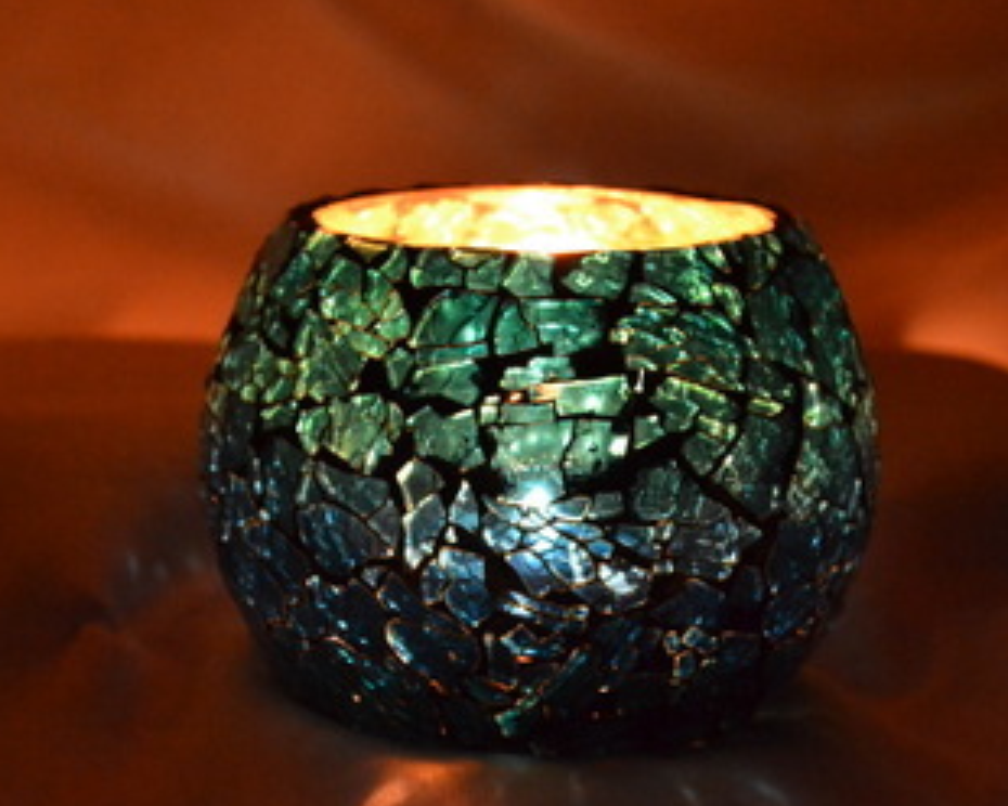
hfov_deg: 16.1
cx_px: 543
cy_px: 478
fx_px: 3572
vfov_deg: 12.9
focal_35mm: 120
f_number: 5.6
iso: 3200
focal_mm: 55
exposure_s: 1/3
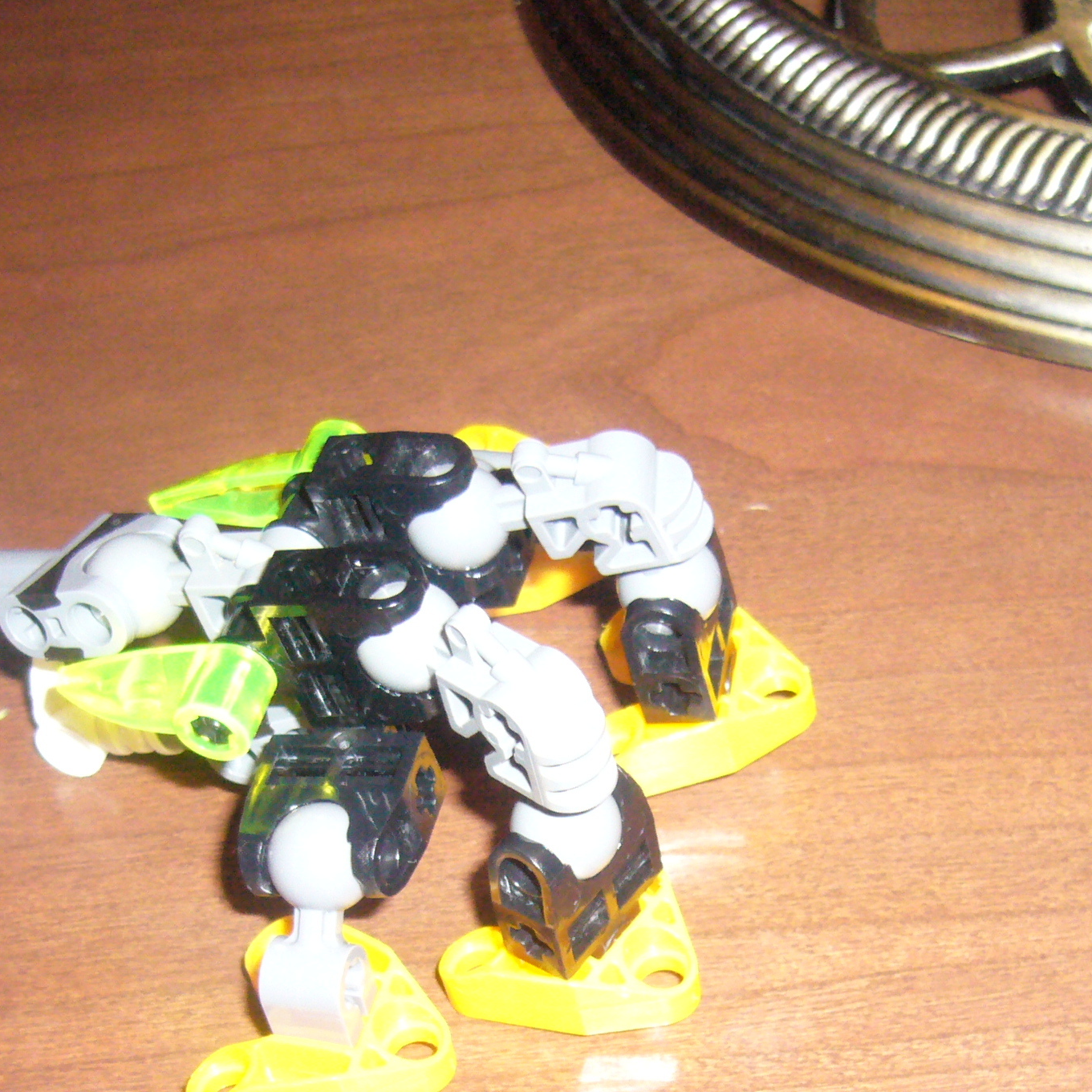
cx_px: 574
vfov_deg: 26.5
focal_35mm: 64
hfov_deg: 26.9
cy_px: 838
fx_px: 2284
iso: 400
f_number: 2.8
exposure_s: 1/60
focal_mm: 5.8
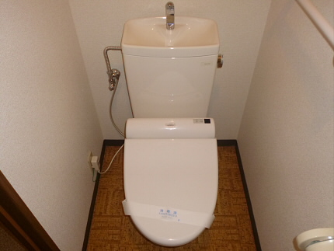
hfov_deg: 63.4
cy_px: 126
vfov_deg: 49.8
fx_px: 270
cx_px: 167
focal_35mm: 28
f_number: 2.7
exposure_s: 1/60
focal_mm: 5
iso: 200
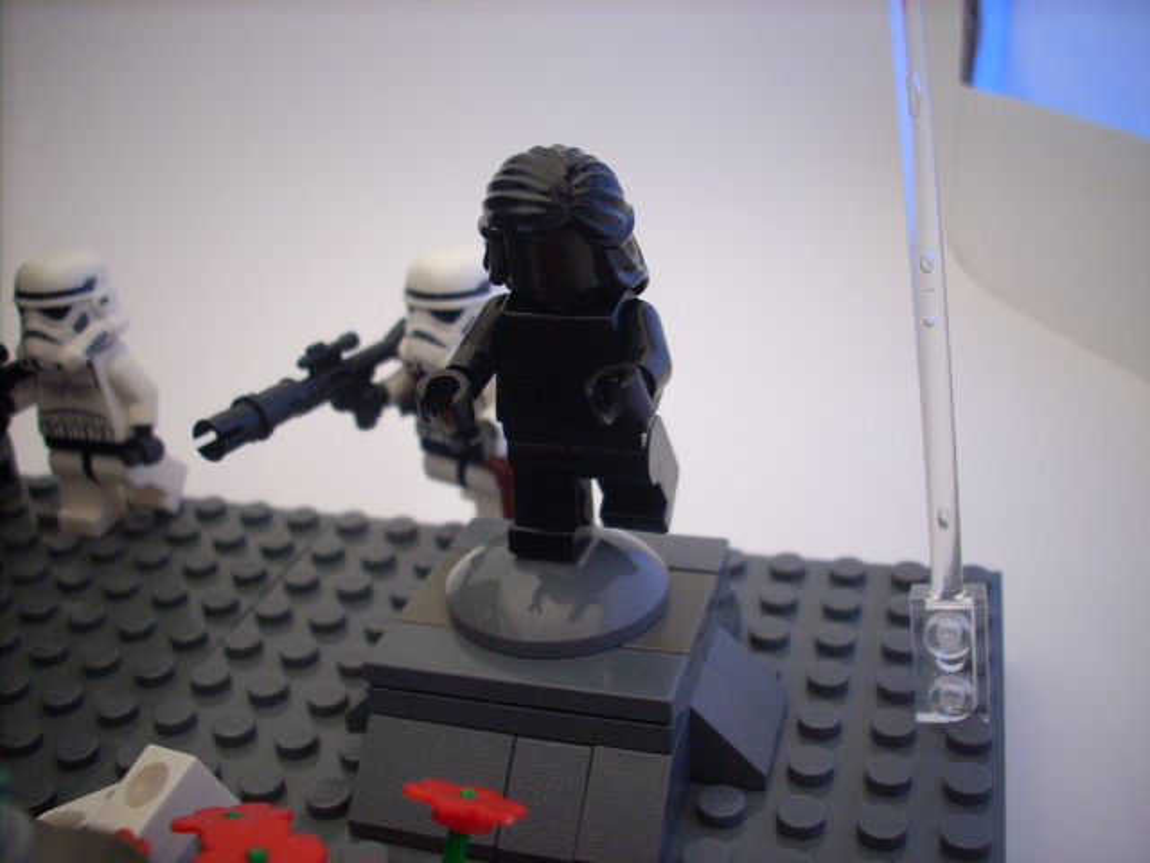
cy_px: 432
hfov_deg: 50.1
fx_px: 1229
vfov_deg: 38.7
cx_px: 575
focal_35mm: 37
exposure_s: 1/30
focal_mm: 6.2
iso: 168
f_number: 2.8
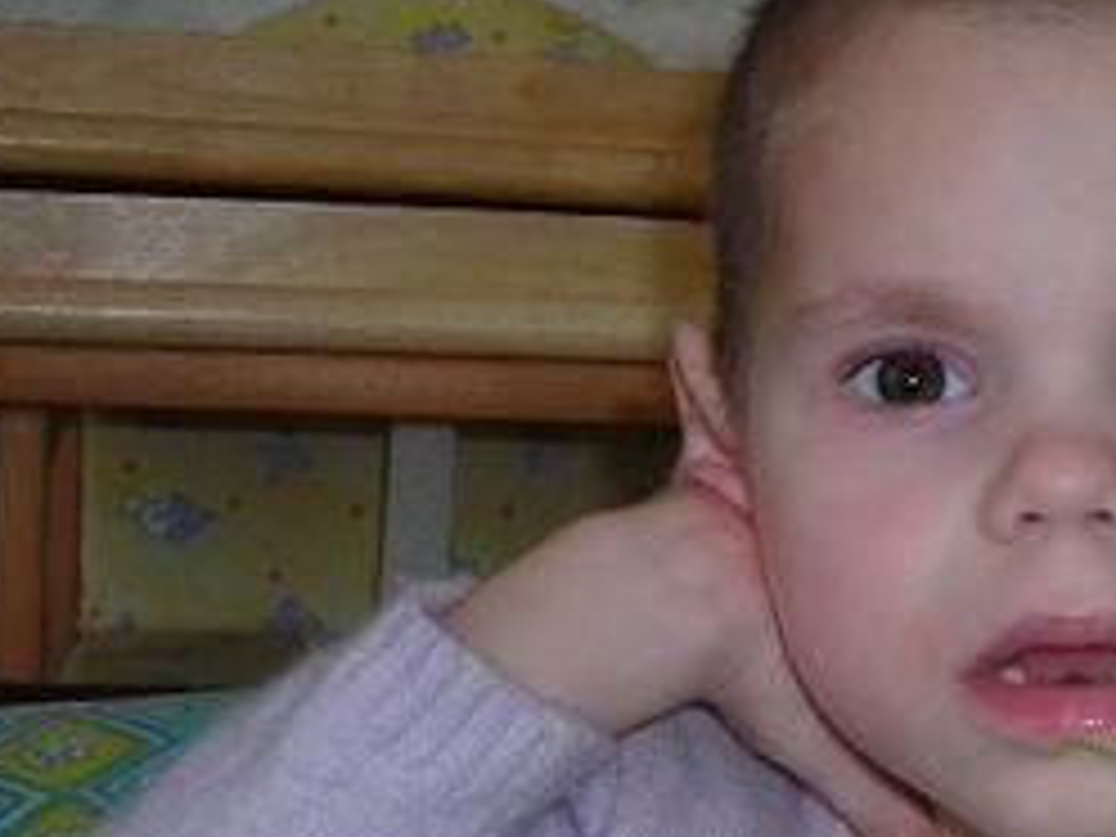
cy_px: 792
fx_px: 3417
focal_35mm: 106
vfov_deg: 13.8
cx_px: 1048
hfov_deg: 18.2
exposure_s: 1/60.1
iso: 50
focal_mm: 6.8
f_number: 3.3
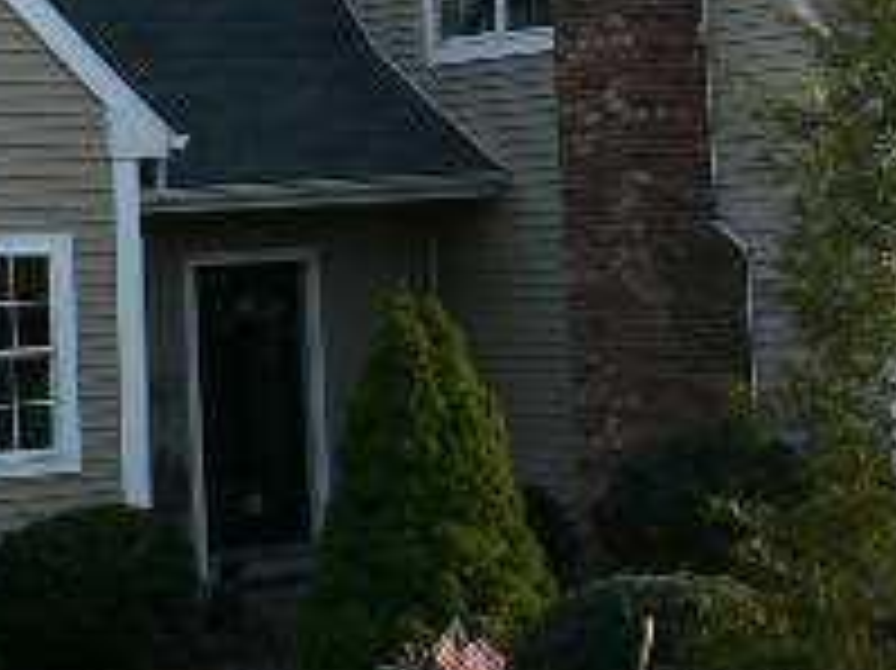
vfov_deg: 12.5
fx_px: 3001
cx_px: 801
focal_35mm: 116
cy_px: -121
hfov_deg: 16.8
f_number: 4
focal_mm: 6
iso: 80
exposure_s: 1/160
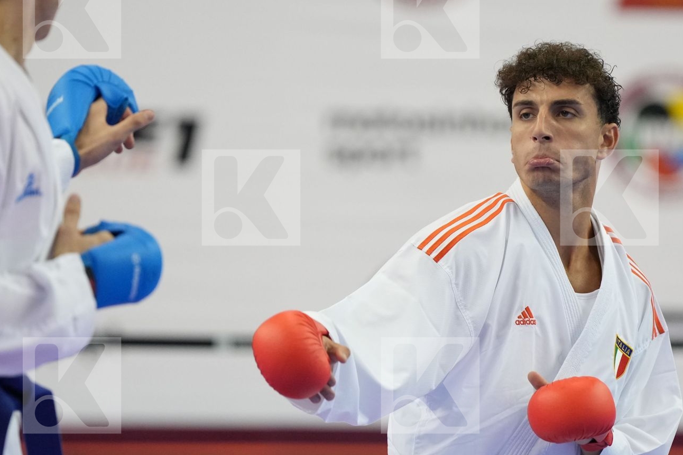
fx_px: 7455
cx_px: 430
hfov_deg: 5.2
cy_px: 198
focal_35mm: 393
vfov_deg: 3.5
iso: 2500
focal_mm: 188
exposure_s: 1/1000
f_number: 2.8
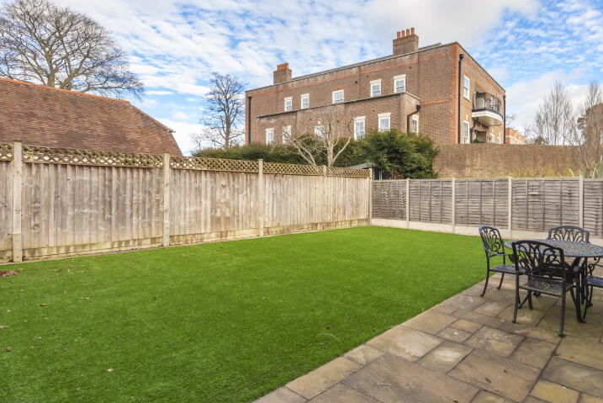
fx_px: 335
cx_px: 391
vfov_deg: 61.9
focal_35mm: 20
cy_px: 186
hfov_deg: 81.7
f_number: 10
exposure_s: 1/400
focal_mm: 14
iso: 800
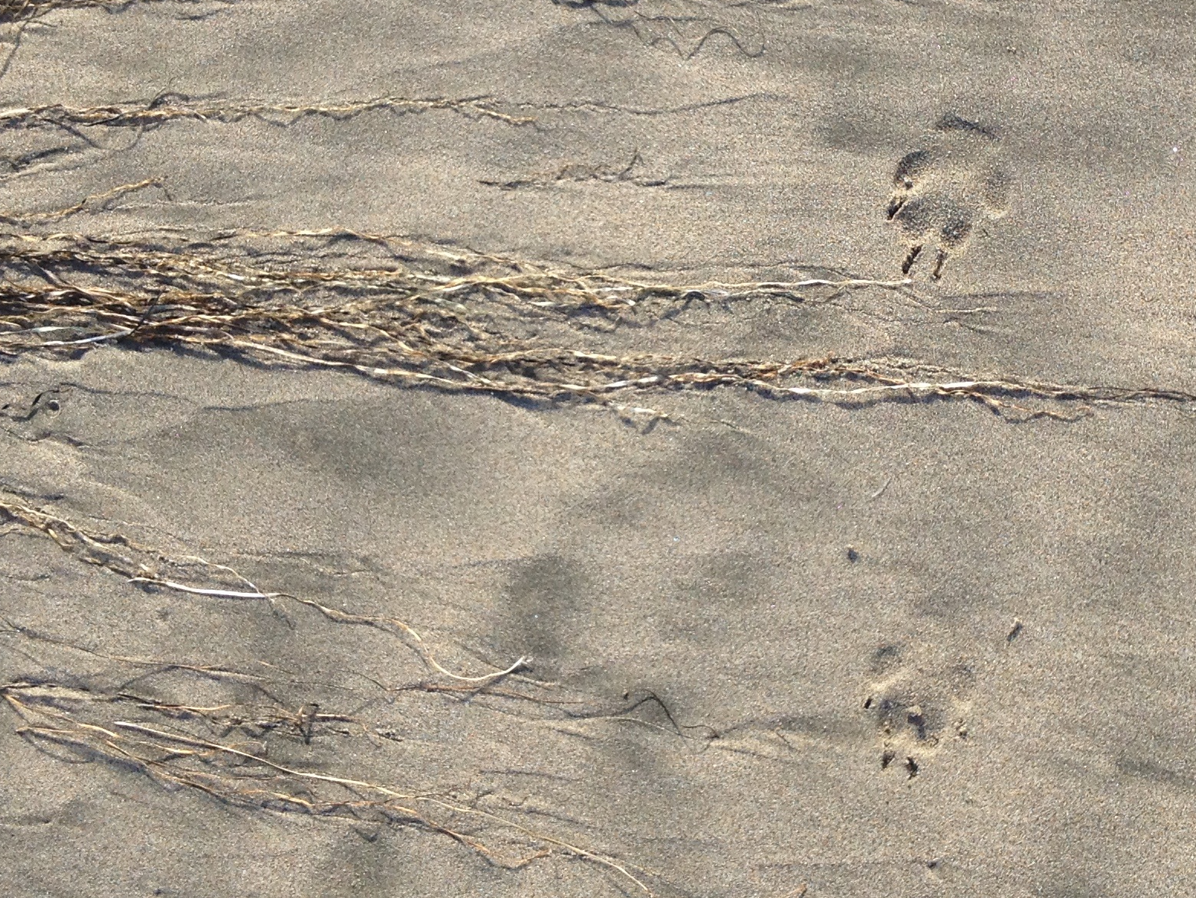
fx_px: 2522
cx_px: 832
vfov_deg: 20.1
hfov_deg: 26.5
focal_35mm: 73
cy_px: 256
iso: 50
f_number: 2.4
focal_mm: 4.28
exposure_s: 1/673
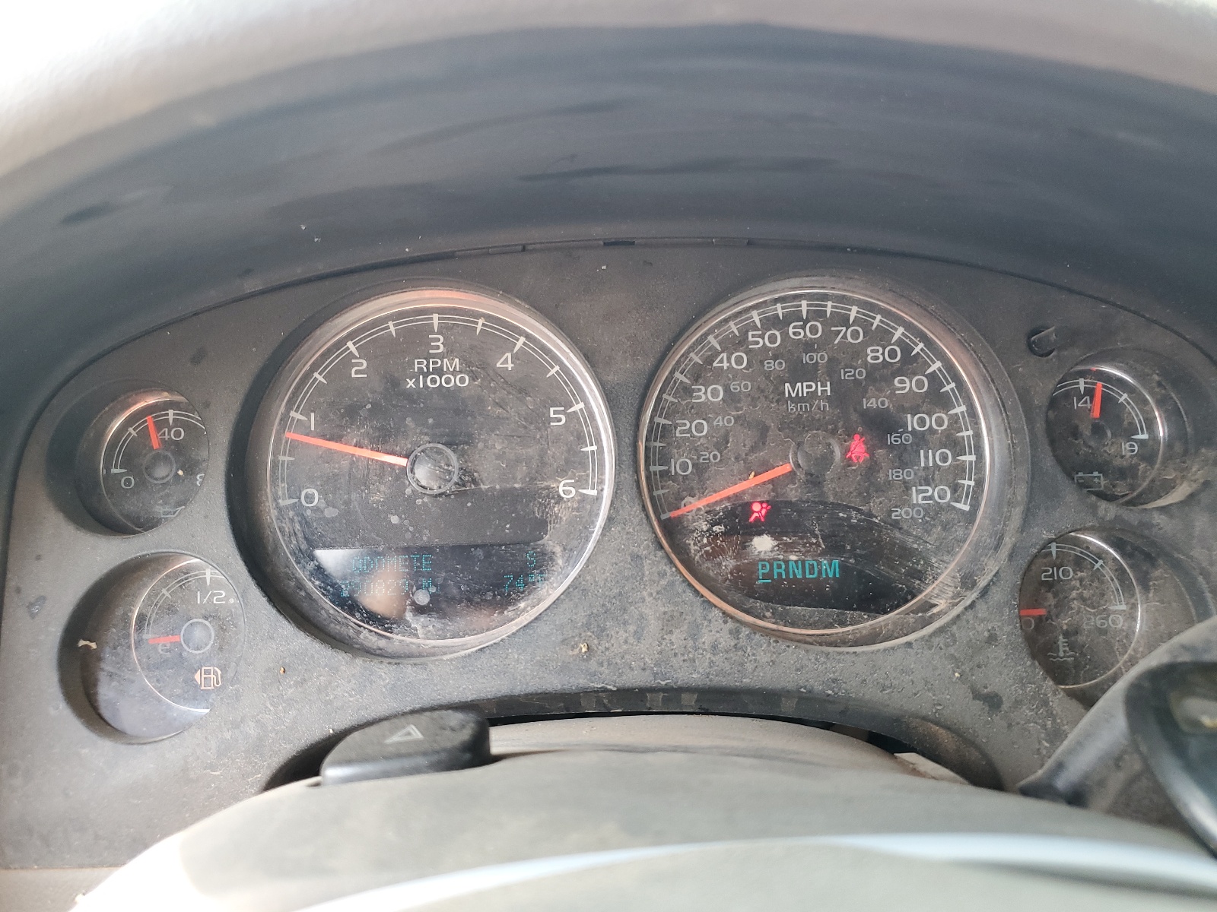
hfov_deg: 67.3
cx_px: 608
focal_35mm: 26
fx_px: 914
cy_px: 456
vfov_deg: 53.1
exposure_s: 1/120
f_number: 1.5
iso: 78
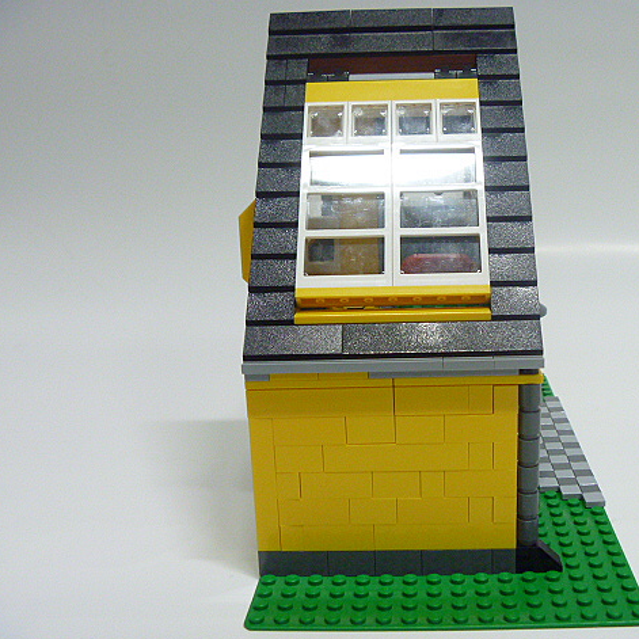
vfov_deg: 40.0
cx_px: 395
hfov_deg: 39.8
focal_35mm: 42
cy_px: 322
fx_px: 877
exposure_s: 1/20
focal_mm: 6.3
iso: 400
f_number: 3.5
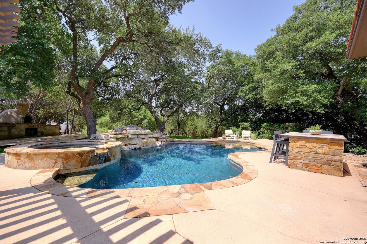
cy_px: 122
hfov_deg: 96.8
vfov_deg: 73.7
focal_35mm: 16
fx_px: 163
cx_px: 184
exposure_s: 1/2000
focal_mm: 16
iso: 2000
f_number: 6.3
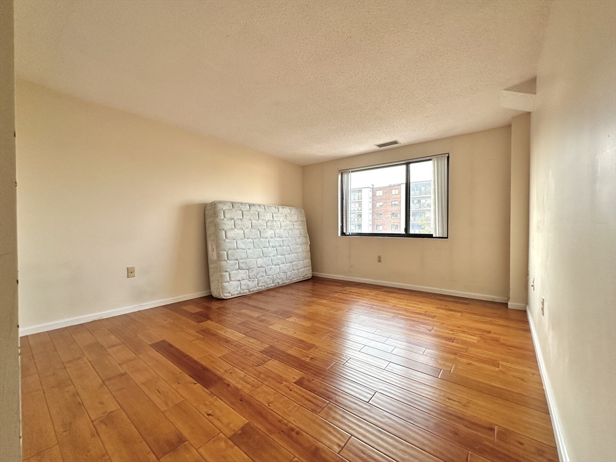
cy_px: 231
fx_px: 249
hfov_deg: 102.1
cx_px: 308
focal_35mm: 14
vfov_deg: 85.7
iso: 100
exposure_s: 1/99
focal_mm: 2.22
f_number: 2.2
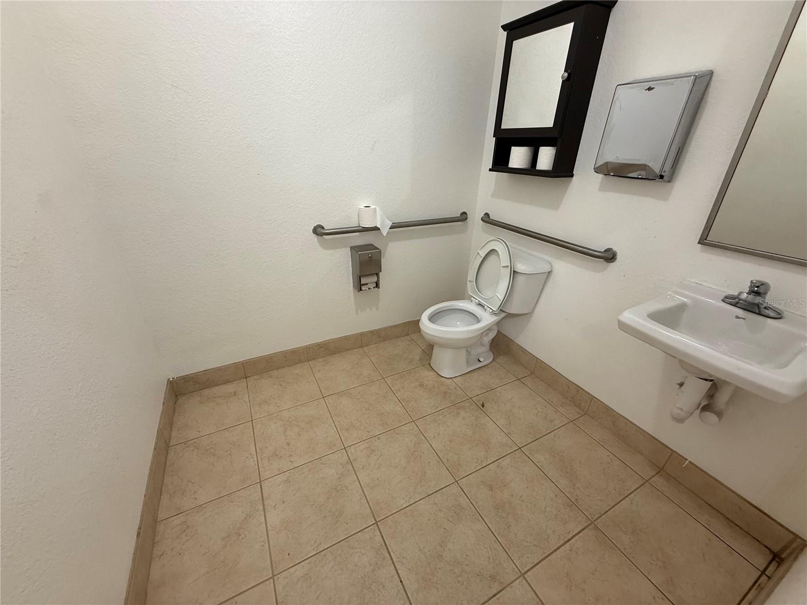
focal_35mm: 14
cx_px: 404
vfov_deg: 85.7
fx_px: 326
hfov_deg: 102.1
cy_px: 302
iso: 200
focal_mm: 2.22
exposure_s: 1/60
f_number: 2.2
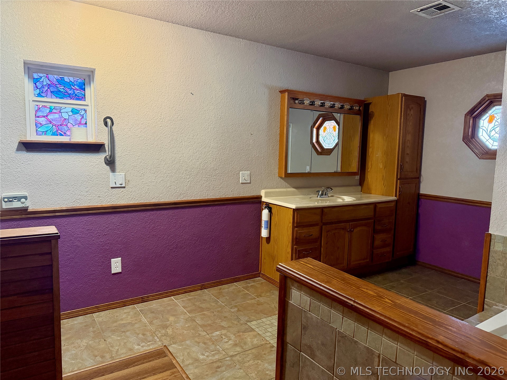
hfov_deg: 71.6
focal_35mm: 24
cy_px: 190
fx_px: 352
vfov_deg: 56.8
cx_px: 254
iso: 640
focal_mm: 6.76
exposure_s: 1/60
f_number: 1.78
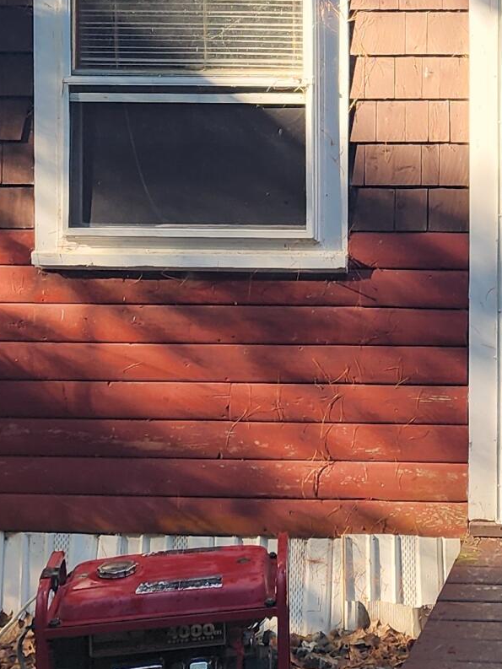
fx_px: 1682
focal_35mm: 87
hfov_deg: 16.2
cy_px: 83
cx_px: 618
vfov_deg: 22.0
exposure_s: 1/180
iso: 50
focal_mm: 6.4
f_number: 1.8
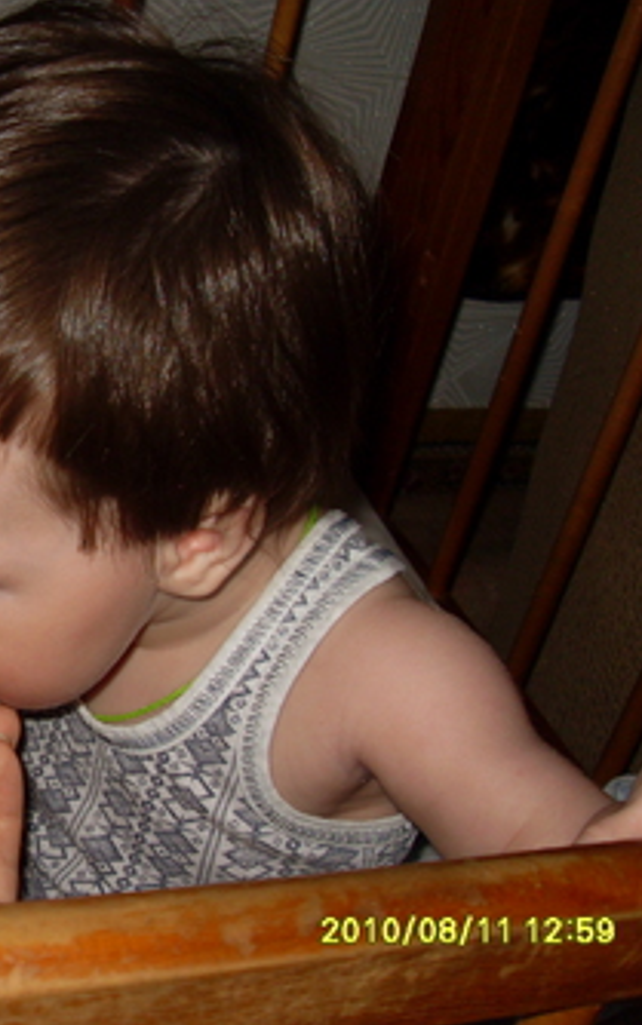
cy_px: 512
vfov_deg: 40.3
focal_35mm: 50
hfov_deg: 24.8
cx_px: 18
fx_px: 1399
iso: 100
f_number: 2.8
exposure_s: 1/45
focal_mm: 6.3
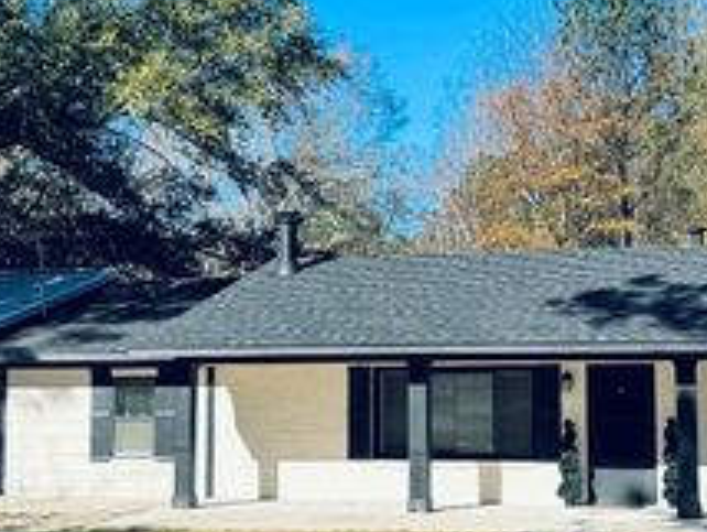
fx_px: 1145
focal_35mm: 56
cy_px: 249
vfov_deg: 26.1
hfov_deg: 33.8
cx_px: 509
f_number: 1.78
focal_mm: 6.76
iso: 80
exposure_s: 1/2506
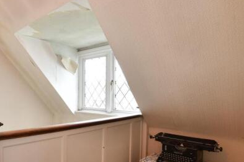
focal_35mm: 25
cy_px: 97
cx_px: 44
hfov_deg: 64.2
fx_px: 169
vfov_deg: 50.9
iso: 100
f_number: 8
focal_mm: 10
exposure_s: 1/2
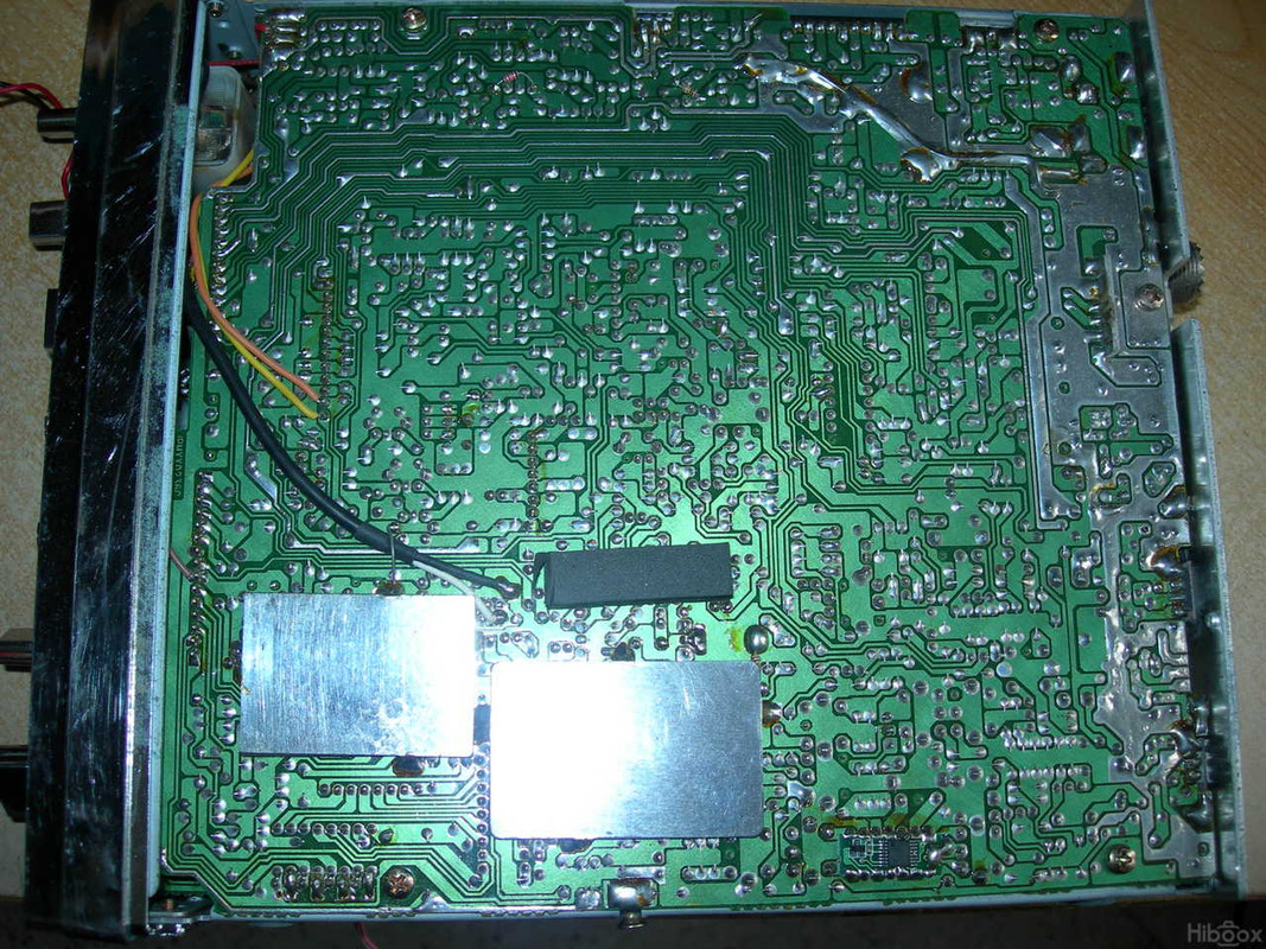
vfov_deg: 37.7
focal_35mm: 38
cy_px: 474
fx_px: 1390
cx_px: 633
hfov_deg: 49.0
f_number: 2.8
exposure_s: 1/60.1
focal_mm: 7.8
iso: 50
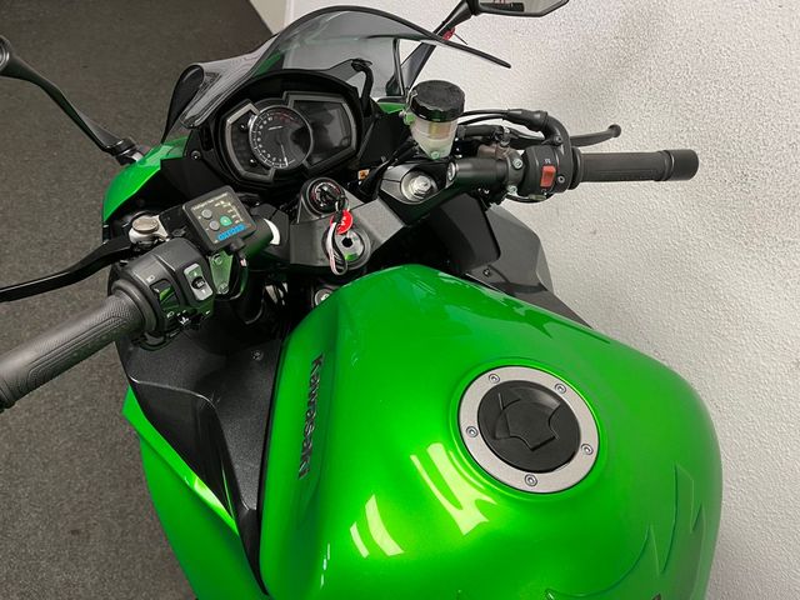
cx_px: 400
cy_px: 300
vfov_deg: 53.1
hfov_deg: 67.3
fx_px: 601
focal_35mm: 26
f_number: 1.6
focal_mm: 5.1
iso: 100
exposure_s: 1/50
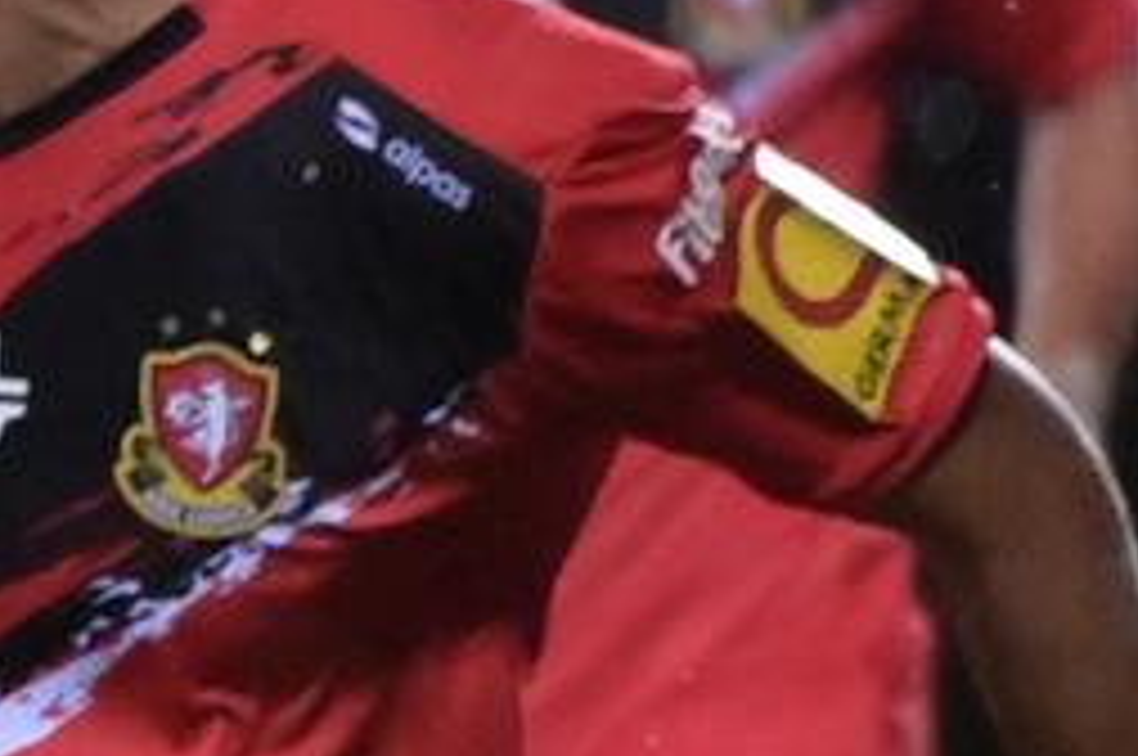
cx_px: -2240
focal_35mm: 2533
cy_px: 934
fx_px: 79967
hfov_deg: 0.8
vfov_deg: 0.5
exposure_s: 1/3200
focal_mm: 400
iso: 8000
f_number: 4
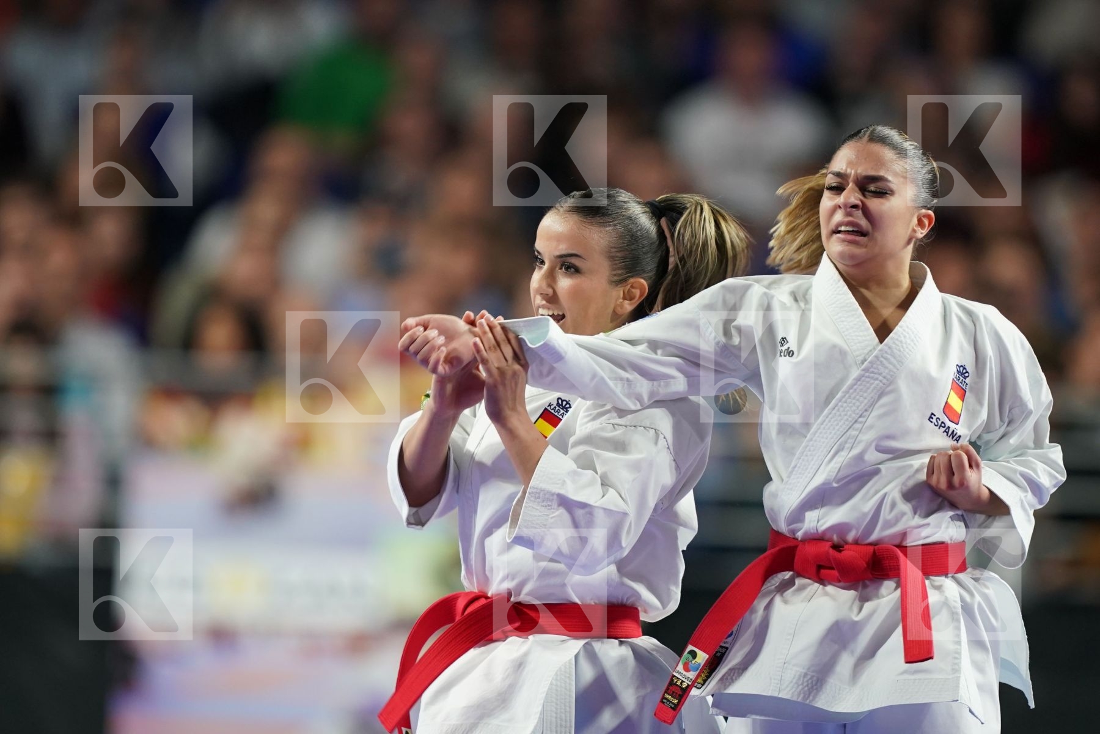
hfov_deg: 3.4
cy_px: 367
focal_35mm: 600
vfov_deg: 2.3
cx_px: 550
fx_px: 18332
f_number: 2.8
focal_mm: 400
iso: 1600
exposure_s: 1/500
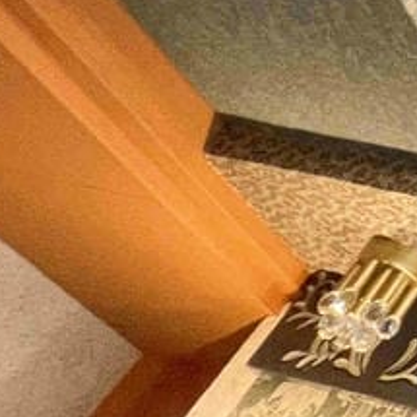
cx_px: 1043
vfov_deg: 20.1
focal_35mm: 64
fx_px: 872
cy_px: -318
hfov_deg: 14.4
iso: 125
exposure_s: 1/60
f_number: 1.8
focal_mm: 1.57
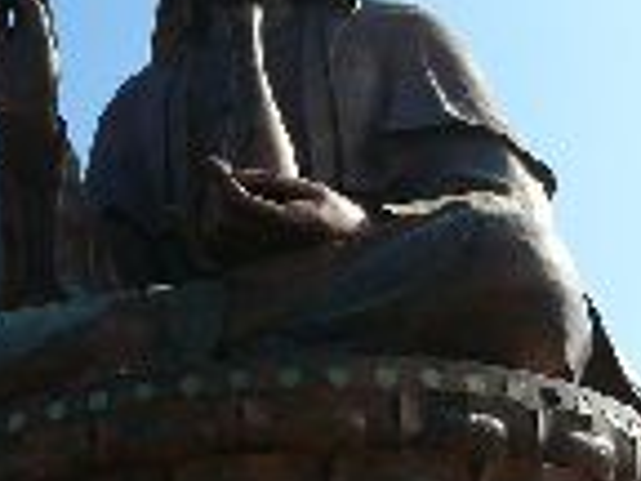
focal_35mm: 85
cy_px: 183
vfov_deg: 17.3
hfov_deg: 22.0
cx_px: -33
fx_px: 1574
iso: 100
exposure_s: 1/400
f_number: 6.3
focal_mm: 7.4
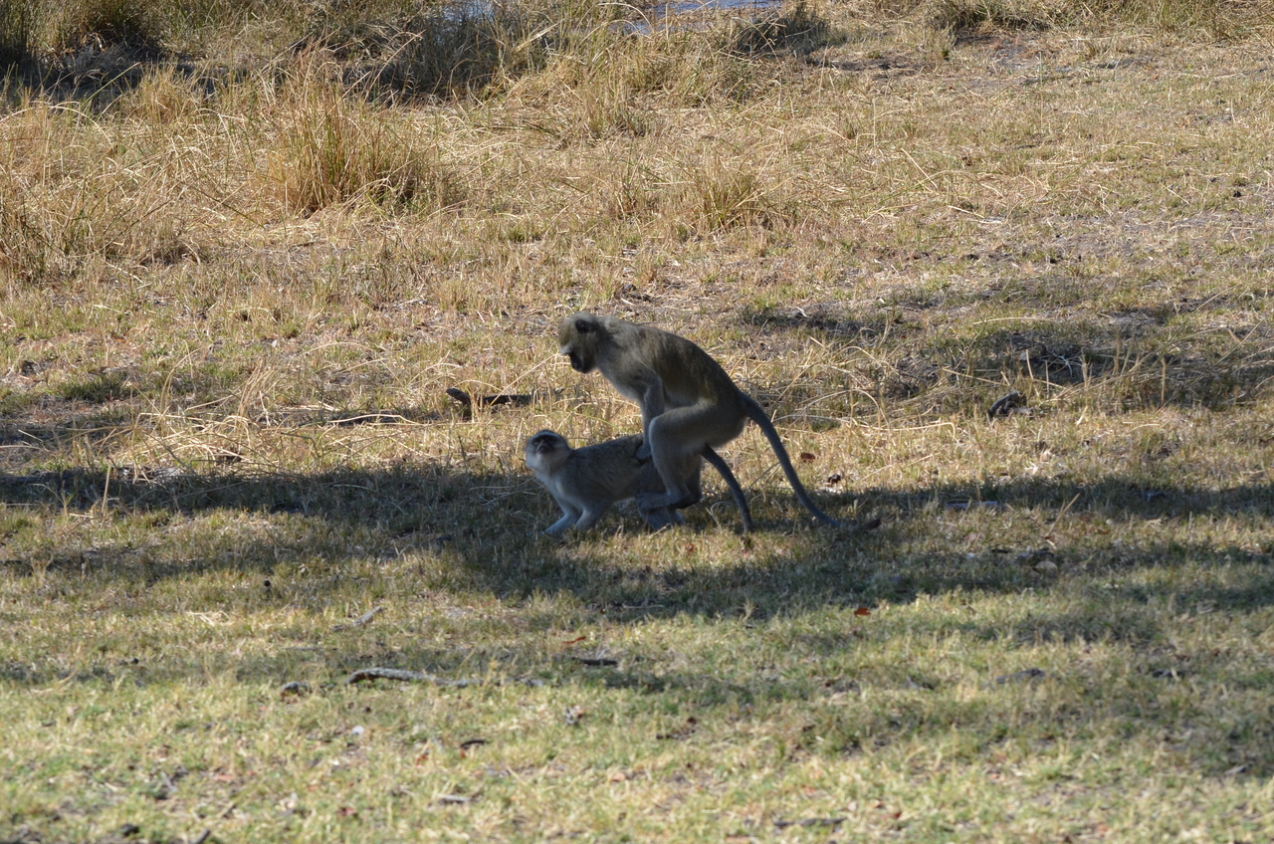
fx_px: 4556
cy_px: 422
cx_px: 637
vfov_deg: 10.6
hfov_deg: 15.9
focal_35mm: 129
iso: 160
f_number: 8
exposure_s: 1/250
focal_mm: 86
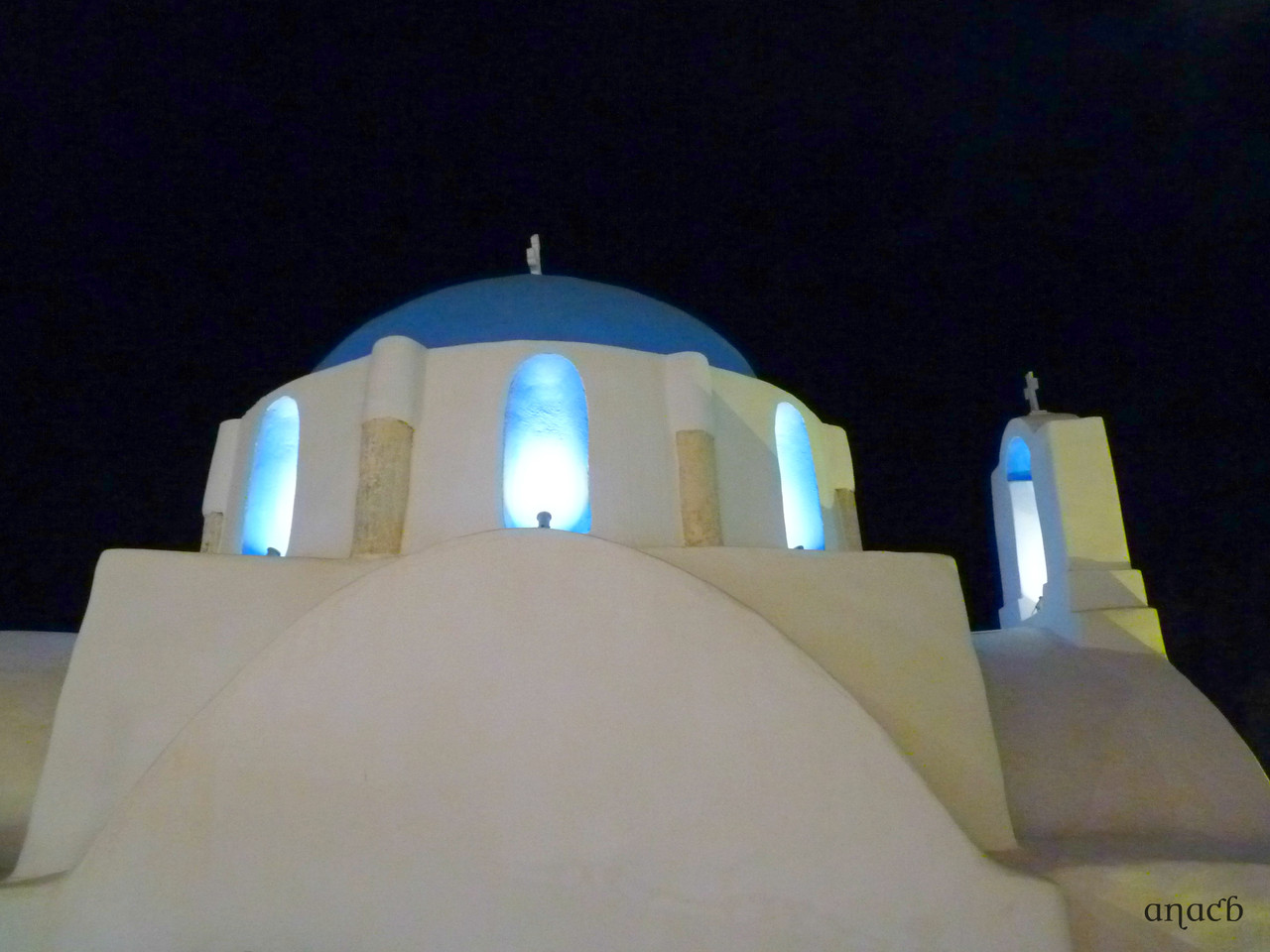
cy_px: 476
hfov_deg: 65.3
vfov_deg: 51.4
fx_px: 991
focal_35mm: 27
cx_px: 635
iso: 800
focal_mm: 4.8
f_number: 2.8
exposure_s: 1/13
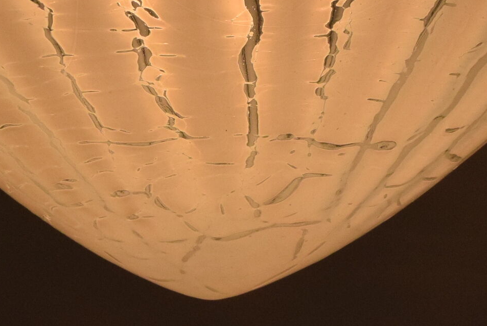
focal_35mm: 226
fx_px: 3060
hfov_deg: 9.1
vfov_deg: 6.1
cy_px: -81
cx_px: 219
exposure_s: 1/500
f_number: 11
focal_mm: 48
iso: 1600
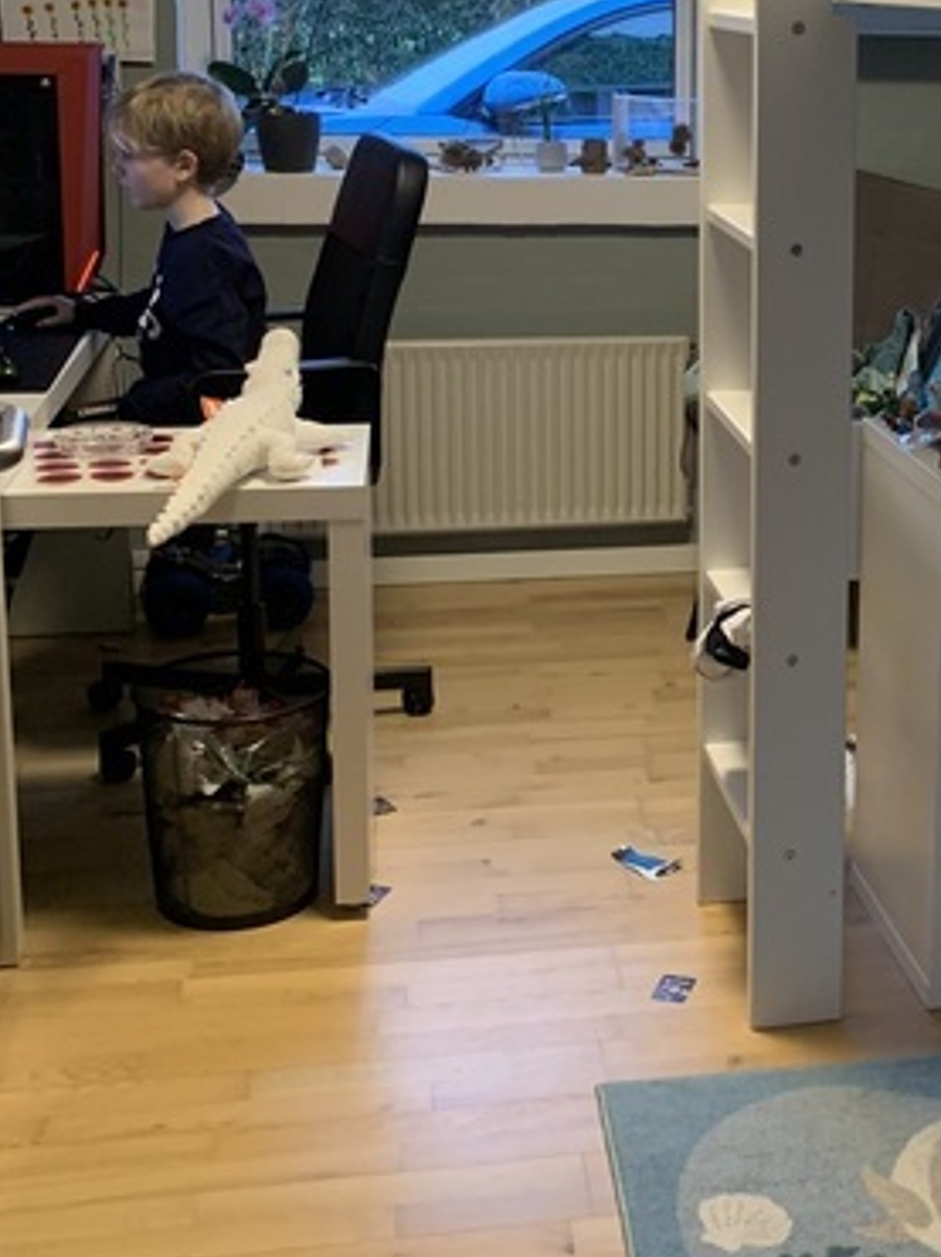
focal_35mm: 54
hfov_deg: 26.2
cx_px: 829
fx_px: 1960
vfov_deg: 35.2
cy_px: 404
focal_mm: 4.25
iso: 250
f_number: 1.8
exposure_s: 1/60
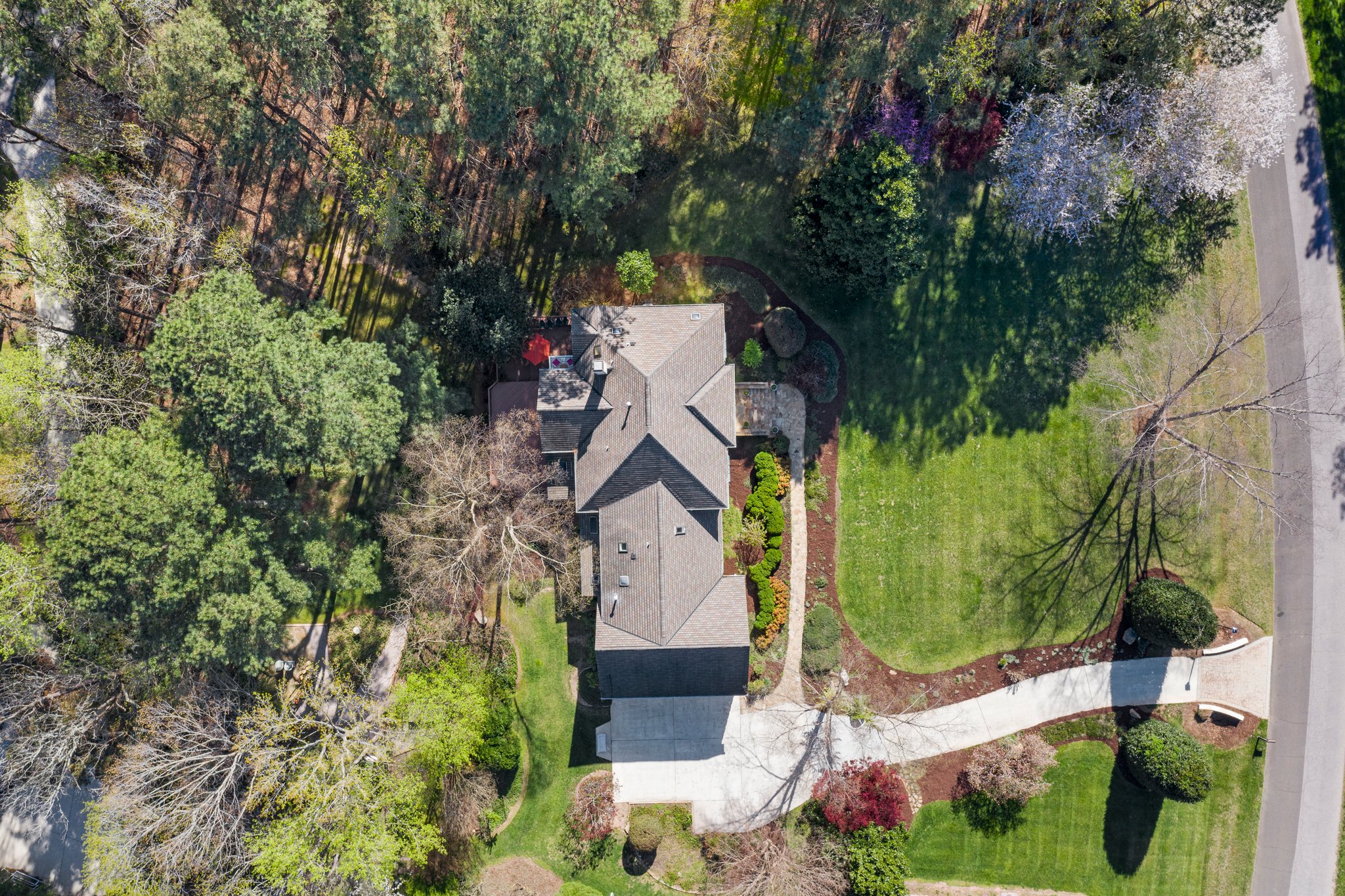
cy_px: 448
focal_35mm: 28
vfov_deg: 46.4
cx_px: 672
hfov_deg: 65.5
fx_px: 1046
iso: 100
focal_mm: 10.26
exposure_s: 1/240
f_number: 5
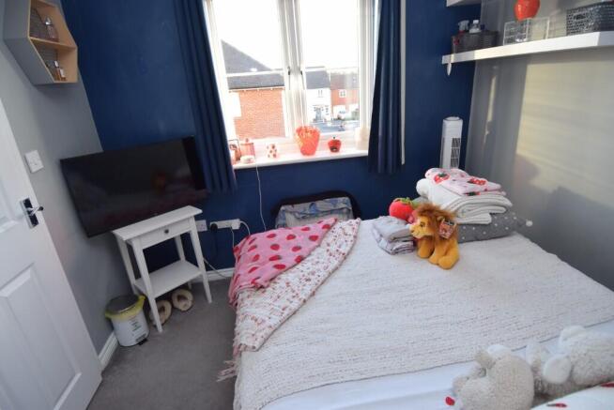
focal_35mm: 18
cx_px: 307
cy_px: 205
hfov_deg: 90.0
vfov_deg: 67.5
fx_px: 307
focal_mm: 12
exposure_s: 1/80
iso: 400
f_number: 4.5
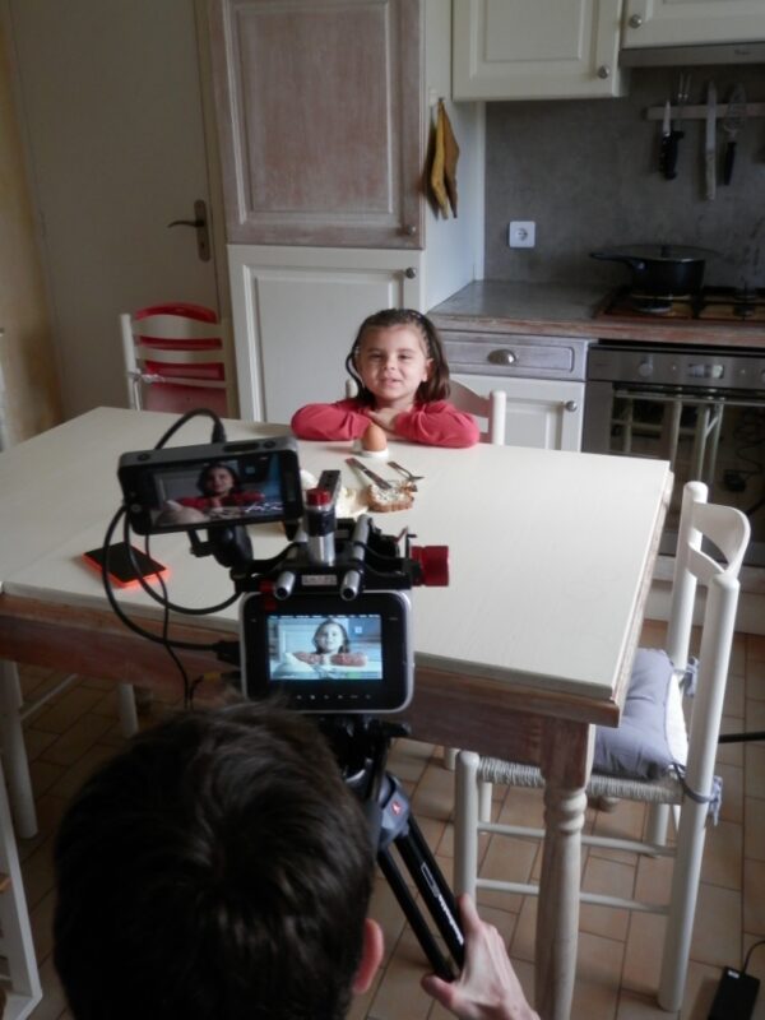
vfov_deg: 60.0
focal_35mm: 30
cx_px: 382
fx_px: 884
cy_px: 510
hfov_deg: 46.8
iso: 200
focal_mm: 5.5
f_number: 3.3
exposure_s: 1/30
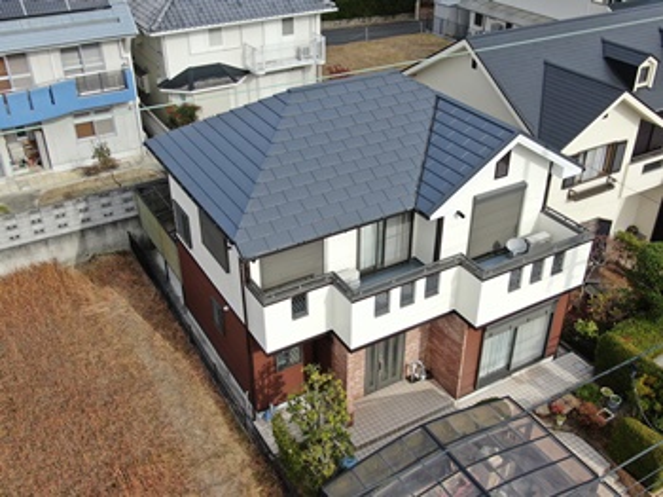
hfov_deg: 51.4
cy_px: 248
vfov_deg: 39.6
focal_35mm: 36
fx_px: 689
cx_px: 332
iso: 110
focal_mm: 6.21
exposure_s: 1/500
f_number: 3.3
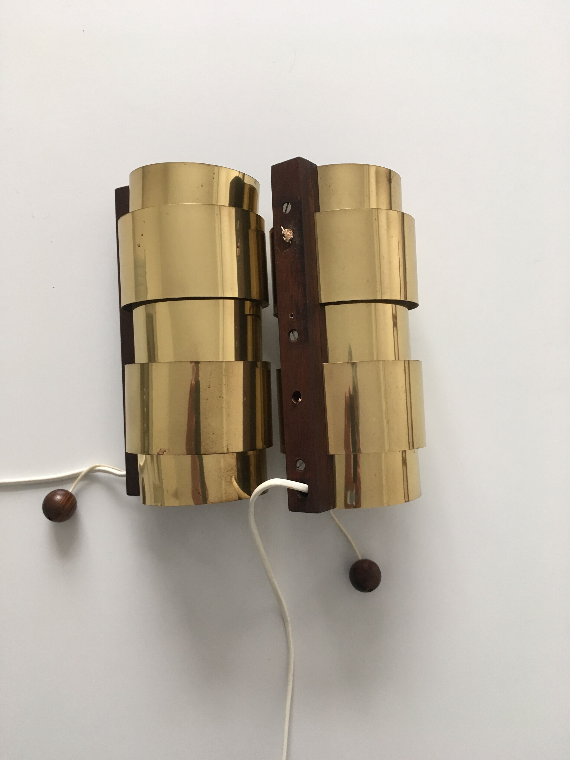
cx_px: 285
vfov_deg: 61.7
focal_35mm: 29
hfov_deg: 48.2
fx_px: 637
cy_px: 380
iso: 100
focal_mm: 4.15
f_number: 2.2
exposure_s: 1/33
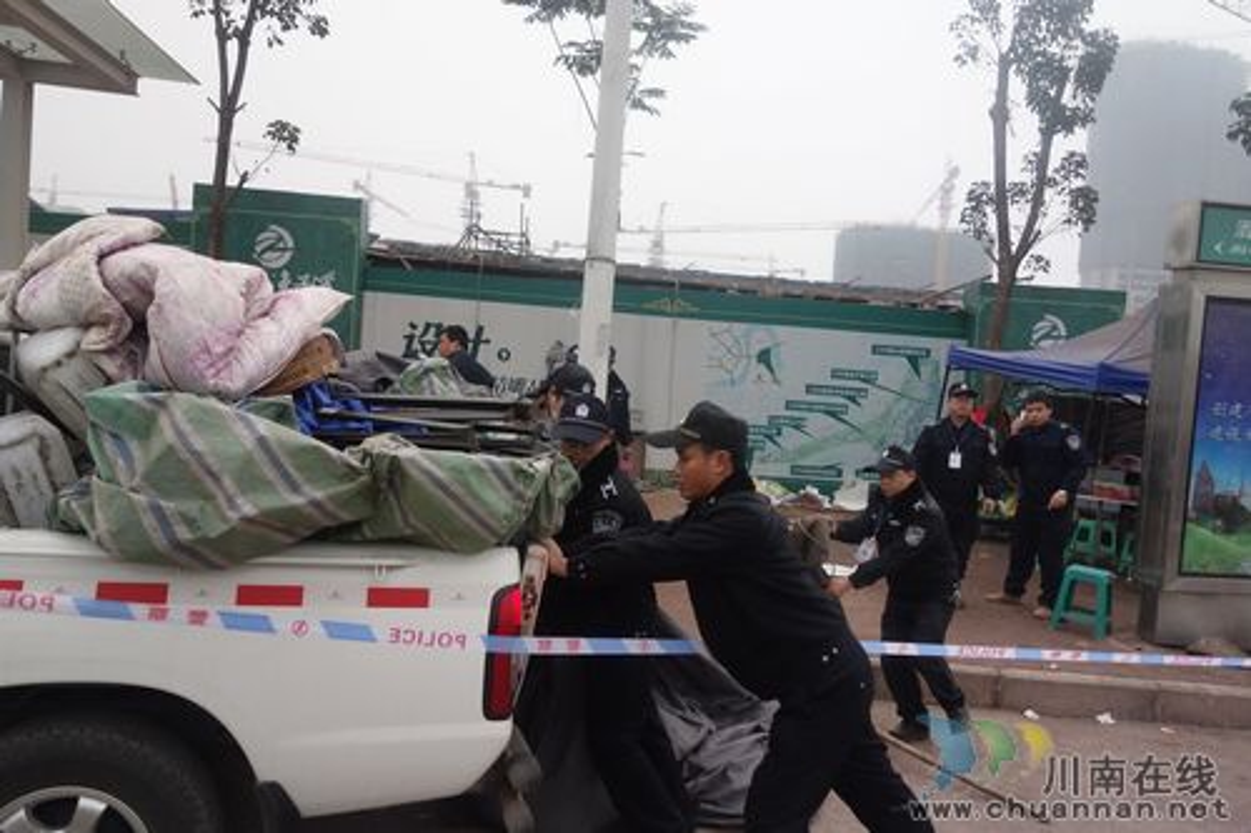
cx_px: 626
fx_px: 973
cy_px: 416
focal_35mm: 28
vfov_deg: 46.4
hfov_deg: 65.5
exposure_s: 1/2000
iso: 800
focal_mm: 10.4
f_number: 2.5
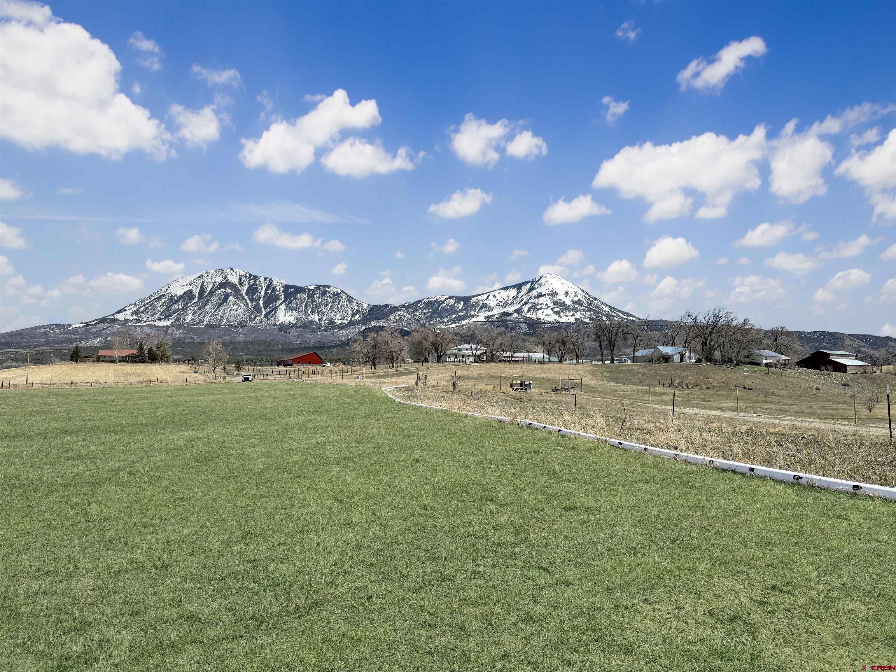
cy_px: 336
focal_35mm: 24
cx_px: 448
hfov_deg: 71.6
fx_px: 621
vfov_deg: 56.8
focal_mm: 6.76
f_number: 1.78
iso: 80
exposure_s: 1/7353
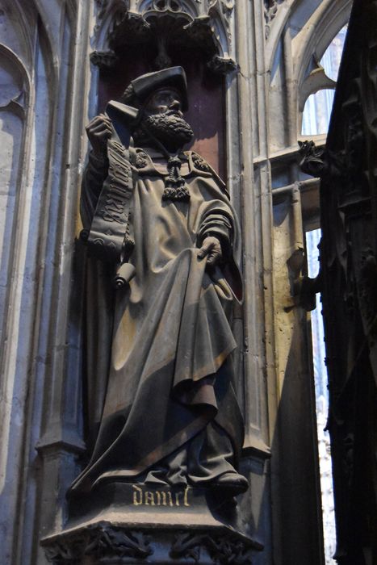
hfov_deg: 23.8
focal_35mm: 57
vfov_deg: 35.0
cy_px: 282
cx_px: 188
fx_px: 895
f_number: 4.8
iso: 12800
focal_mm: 38
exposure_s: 1/30
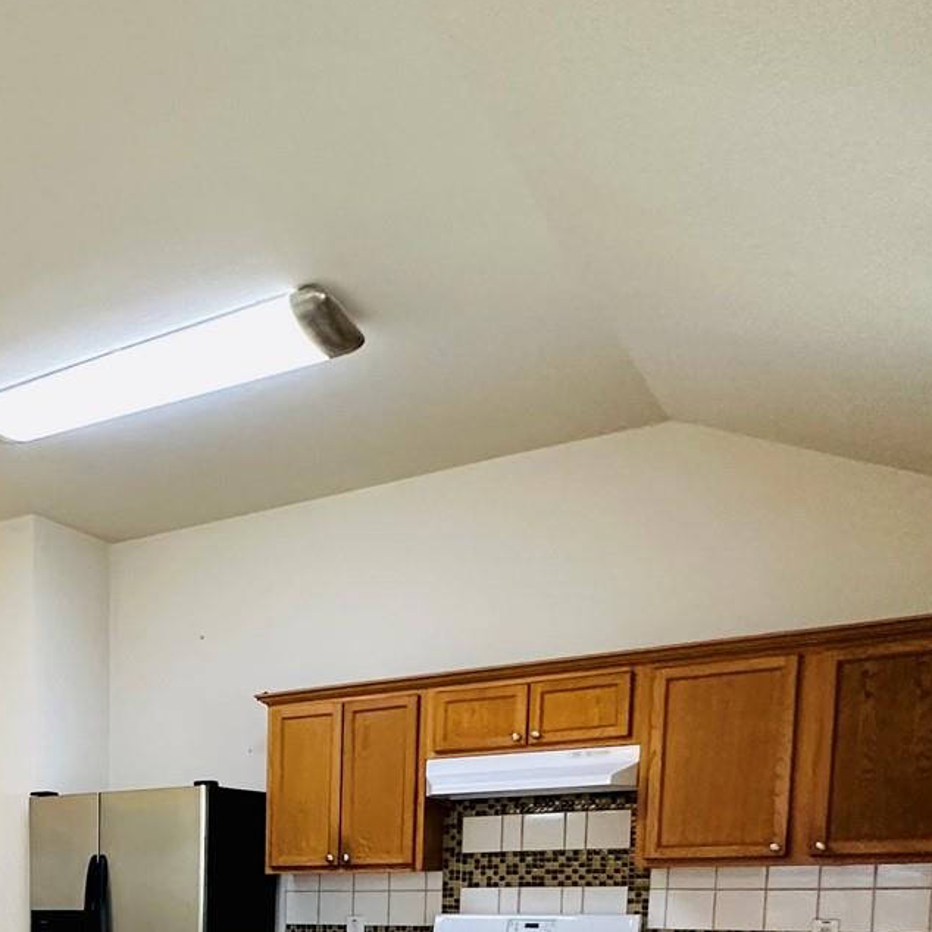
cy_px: 1016
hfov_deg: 35.3
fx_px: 1218
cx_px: -112
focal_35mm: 40
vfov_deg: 35.9
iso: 250
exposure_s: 1/120
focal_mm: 2.22
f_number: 2.2
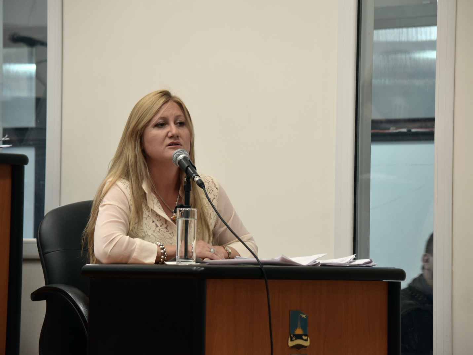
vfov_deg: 7.9
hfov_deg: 10.5
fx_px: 2582
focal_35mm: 189
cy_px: 178
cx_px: 252
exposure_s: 1/60
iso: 500
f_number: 4.8
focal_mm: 116
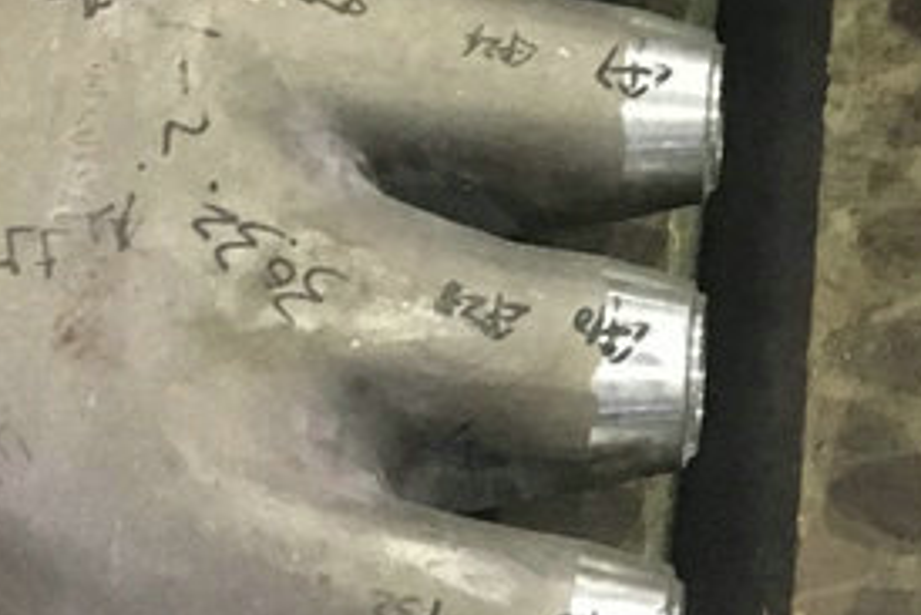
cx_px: 968
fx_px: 2252
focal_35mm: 88
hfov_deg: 22.1
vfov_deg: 15.0
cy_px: -111
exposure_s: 1/17
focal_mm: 4.15
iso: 250
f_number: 2.2
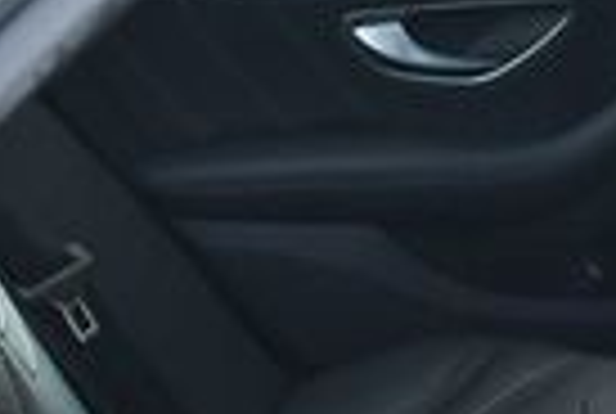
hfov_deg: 11.6
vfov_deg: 8.1
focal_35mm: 168
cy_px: 500
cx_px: 998
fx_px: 2881
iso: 800
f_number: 3.5
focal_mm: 18
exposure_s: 1/160
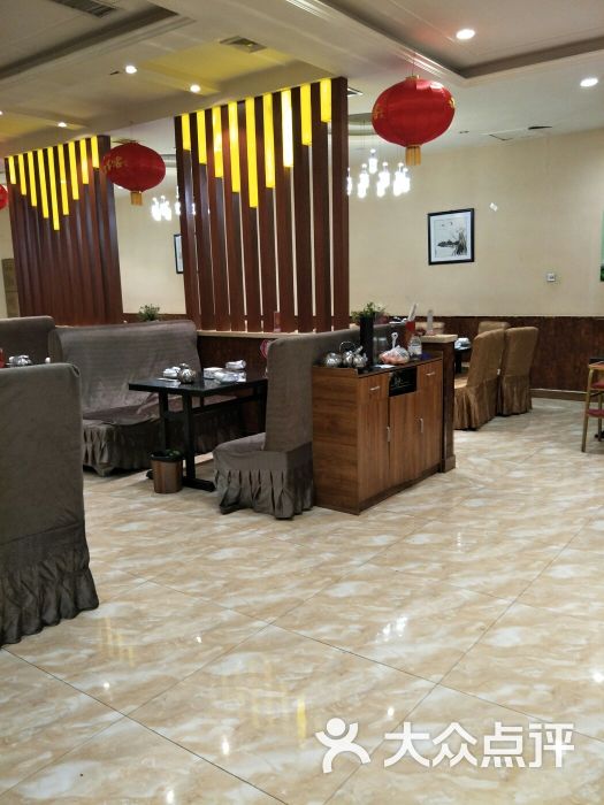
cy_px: 402
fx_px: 558
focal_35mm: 24
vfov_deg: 71.6
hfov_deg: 56.8
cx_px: 302
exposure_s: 1/33
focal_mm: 4.1
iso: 153
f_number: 1.7
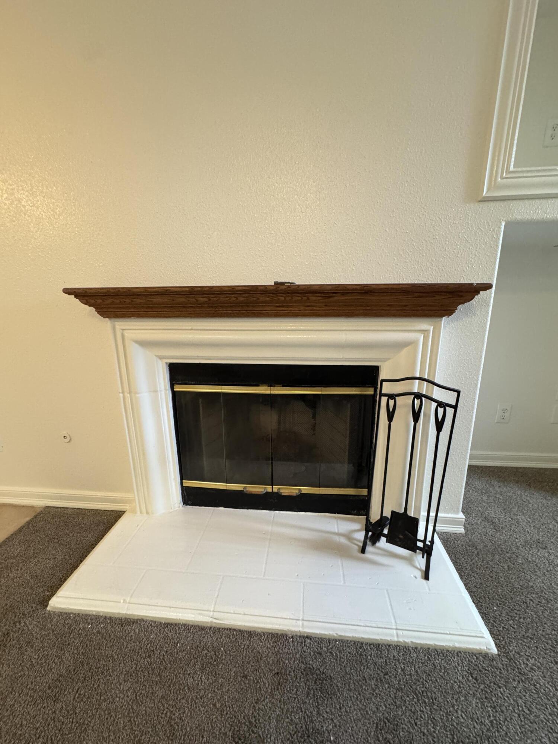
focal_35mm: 14
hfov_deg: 85.7
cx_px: 279
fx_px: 301
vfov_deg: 102.1
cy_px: 372
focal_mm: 2.22
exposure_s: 1/60
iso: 640
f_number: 2.2
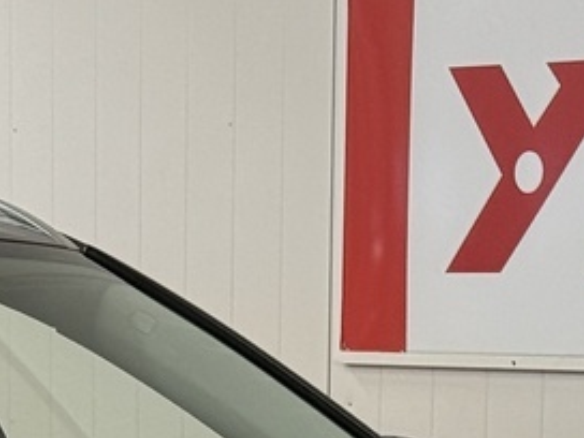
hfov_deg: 7.7
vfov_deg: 5.7
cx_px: -73
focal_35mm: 254
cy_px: 915
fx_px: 4285
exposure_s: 1/117
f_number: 1.78
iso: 125
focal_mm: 6.76
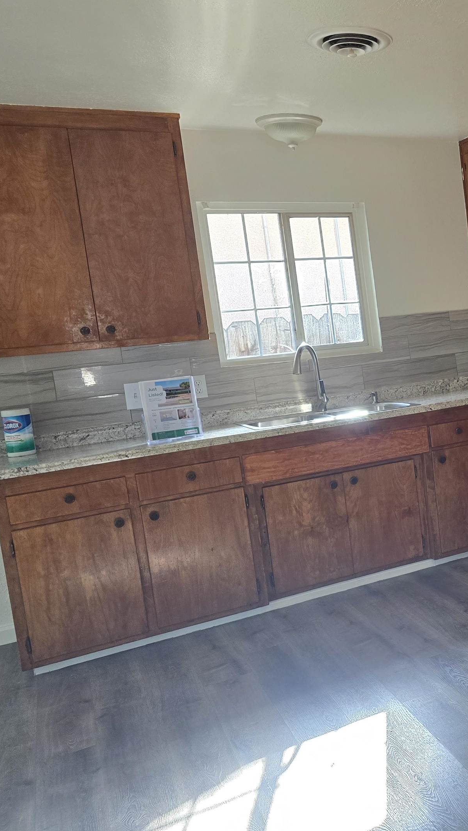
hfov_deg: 28.2
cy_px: 397
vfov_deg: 55.3
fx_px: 794
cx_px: 577
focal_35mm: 36
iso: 125
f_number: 1.7
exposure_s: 1/120
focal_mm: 6.3
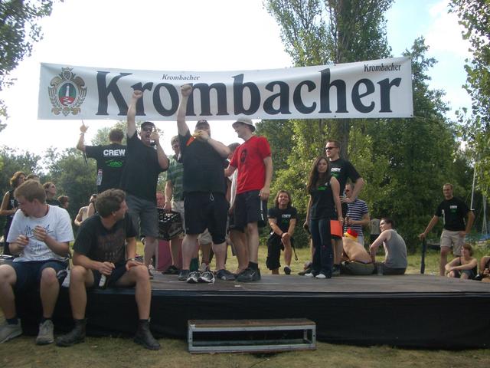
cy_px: 184
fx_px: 495
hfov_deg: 52.6
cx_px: 245
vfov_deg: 40.7
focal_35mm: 35
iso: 50
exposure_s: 1/160
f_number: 4.3
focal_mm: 5.8
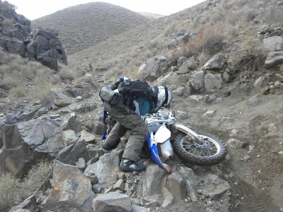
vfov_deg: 38.7
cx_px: 142
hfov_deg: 50.1
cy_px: 106
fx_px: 302
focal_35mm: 37
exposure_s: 1/231
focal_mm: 6.6
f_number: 10
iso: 640
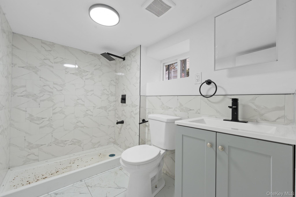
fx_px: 115
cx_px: 148
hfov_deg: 104.3
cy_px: 98
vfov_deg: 81.2
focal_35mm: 14
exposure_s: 1/8
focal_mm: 14
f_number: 10
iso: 500
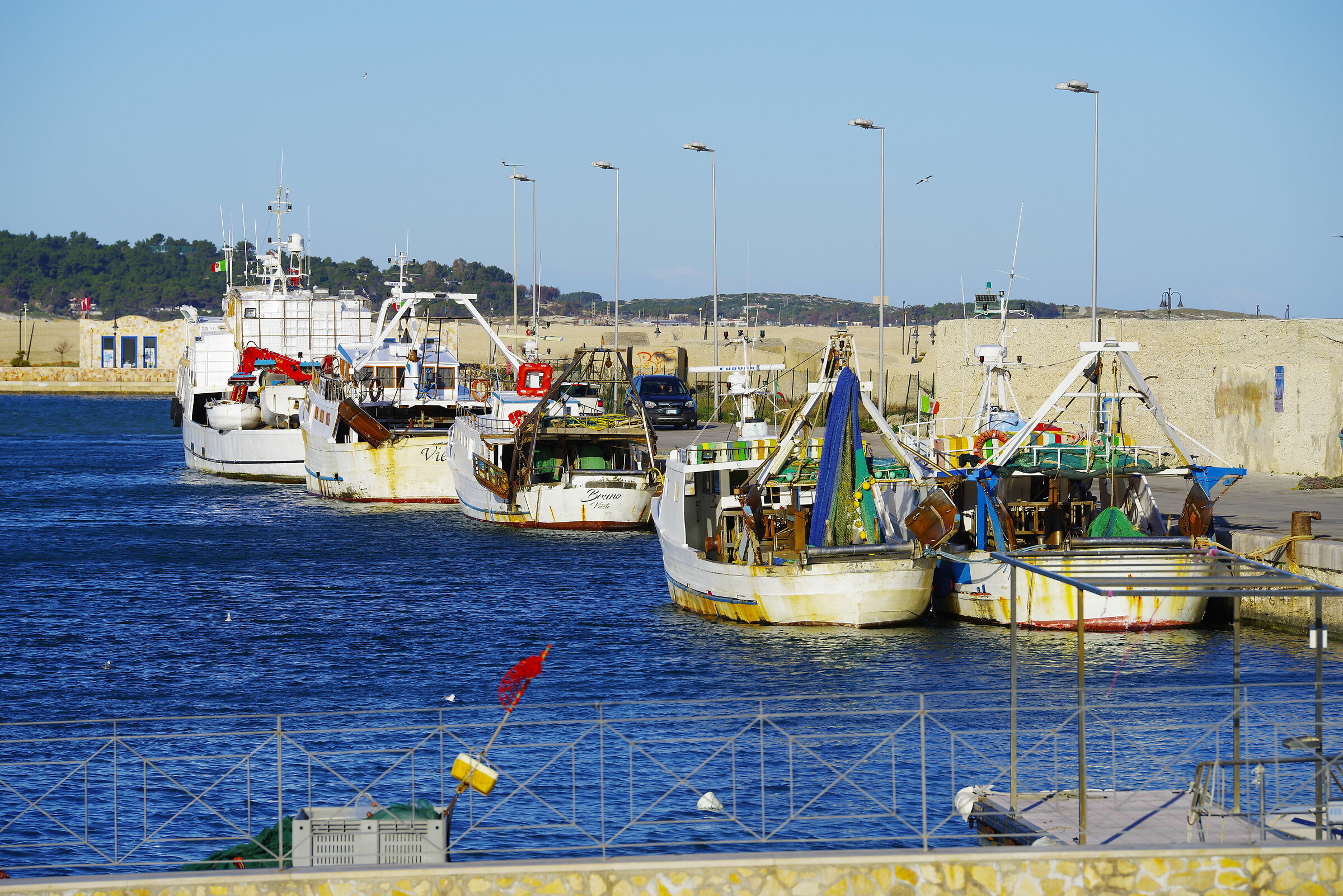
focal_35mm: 160
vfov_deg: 8.6
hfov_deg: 12.8
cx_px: 672
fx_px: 5971
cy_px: 448
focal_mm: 160
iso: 100
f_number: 5.6
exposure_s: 1/1000
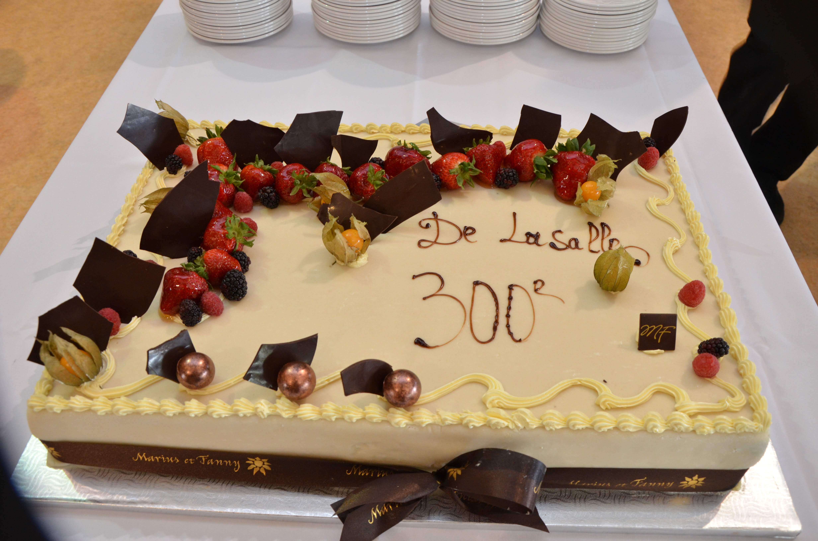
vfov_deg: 41.5
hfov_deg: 59.6
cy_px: 270
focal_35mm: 32
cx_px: 409
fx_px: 714
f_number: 7.1
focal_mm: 21
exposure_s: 1/60
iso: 1000
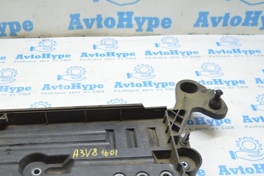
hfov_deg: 38.5
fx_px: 374
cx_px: 90
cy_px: 146
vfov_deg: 25.9
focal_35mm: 51
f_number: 3.5
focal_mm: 20
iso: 400
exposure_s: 1/40
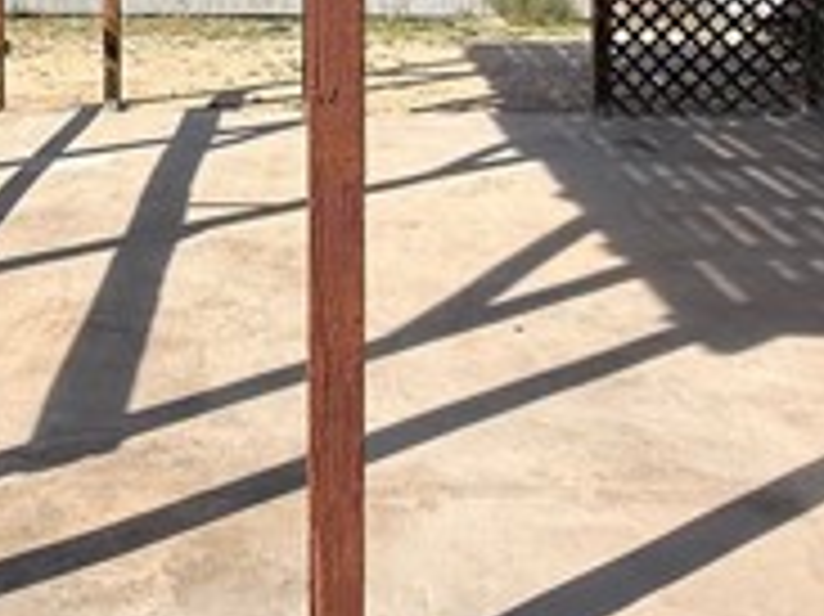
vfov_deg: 27.2
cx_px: 189
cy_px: -63
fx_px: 1166
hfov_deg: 37.8
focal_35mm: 49
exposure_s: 1/1795
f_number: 2.2
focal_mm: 2.22
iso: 50
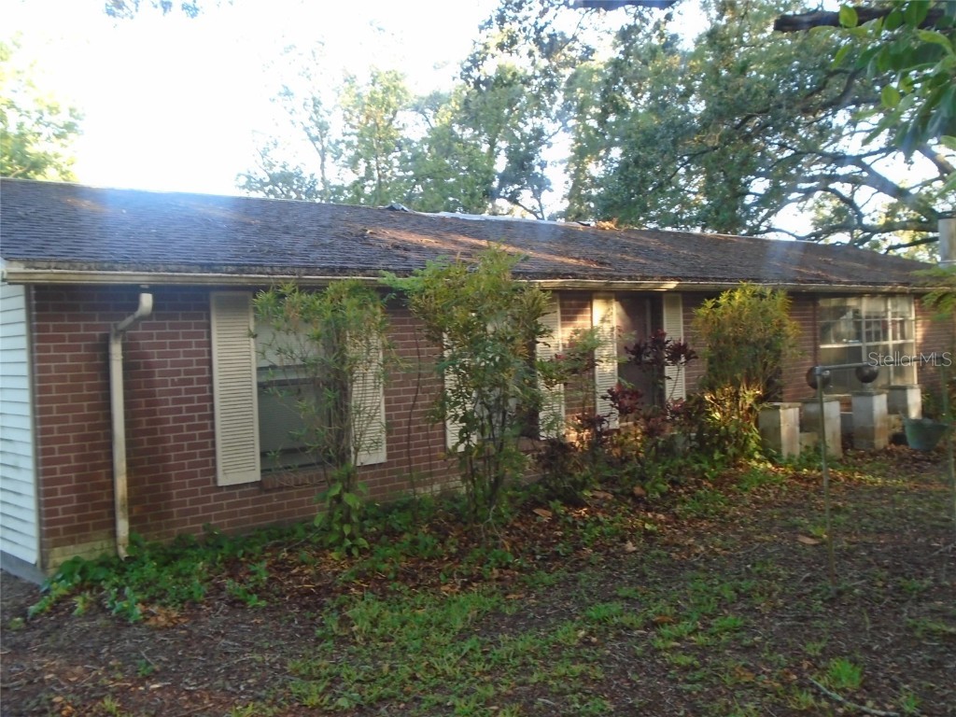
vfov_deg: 39.7
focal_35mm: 36
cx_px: 478
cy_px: 358
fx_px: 994
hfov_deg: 51.4
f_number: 3.8
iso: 200
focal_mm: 6.4
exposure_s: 1/40
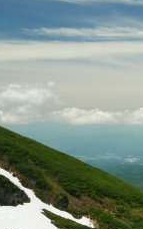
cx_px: 174
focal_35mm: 91
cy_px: 137
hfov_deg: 14.0
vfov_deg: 22.7
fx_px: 566
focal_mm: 16
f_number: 4
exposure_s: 1/500
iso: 640
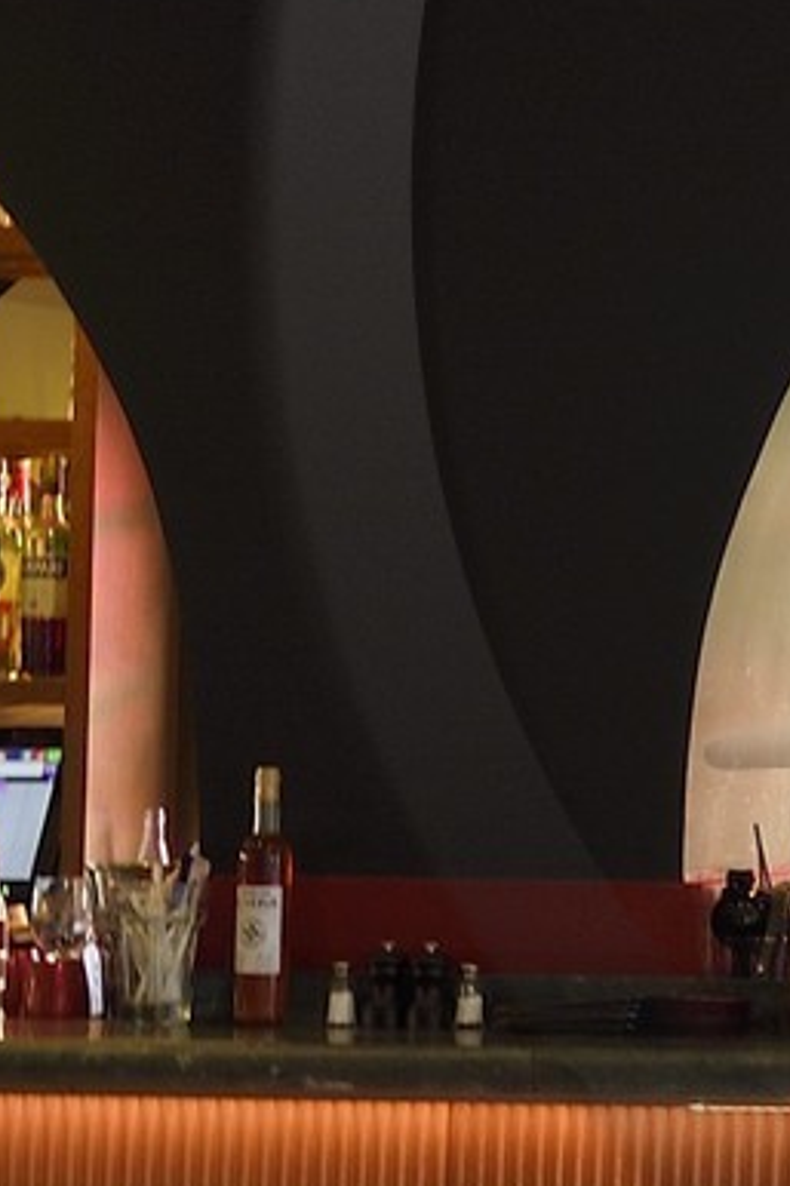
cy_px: 204
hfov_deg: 6.8
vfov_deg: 10.6
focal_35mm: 193
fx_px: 6358
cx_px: 1685
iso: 200
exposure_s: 1/13
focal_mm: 31
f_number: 6.3
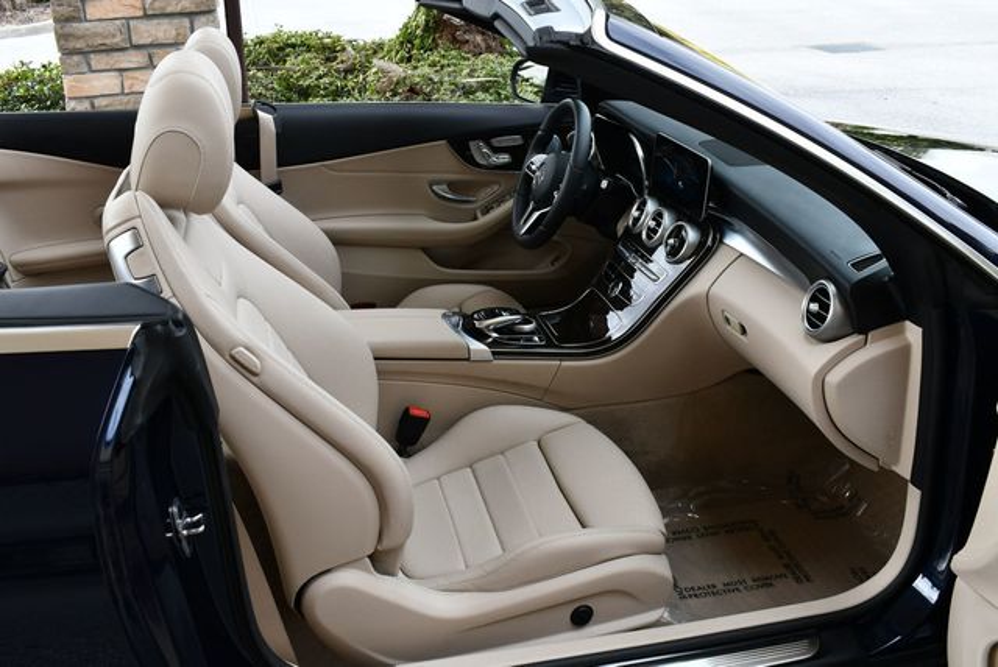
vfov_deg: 36.9
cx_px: 499
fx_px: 999
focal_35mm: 36
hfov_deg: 53.1
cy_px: 334
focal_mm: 18
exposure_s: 1/250
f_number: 5.6
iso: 320
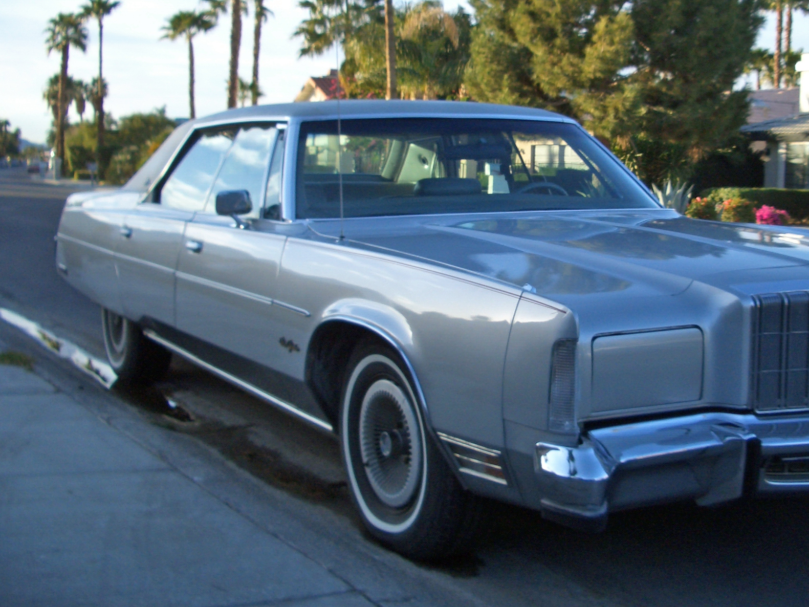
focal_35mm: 51
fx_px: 1192
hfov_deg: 37.1
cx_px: 535
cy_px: 227
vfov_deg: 28.5
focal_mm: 5.8
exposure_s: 1/400
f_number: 2.6
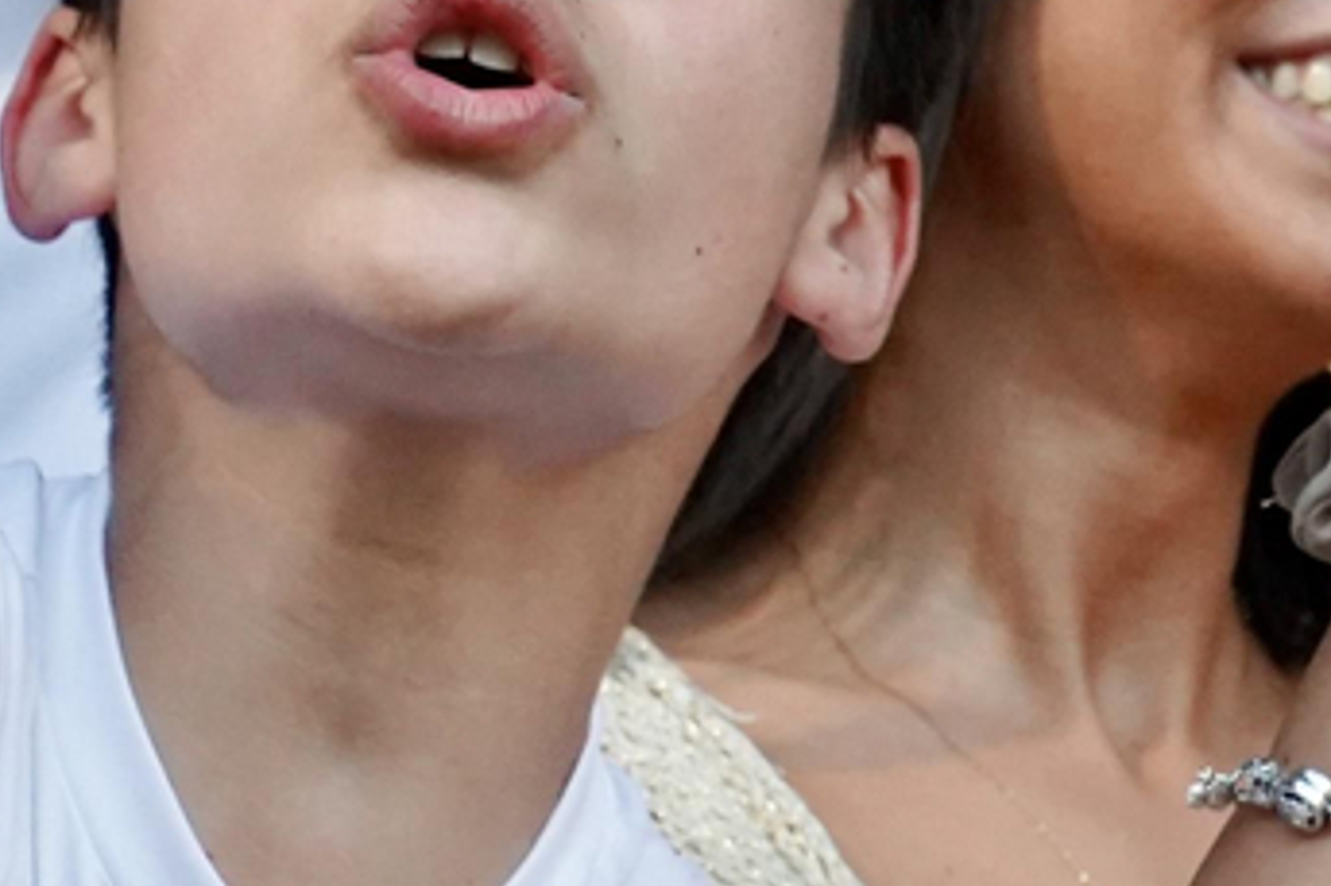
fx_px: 22541
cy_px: 787
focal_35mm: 610
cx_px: 3273
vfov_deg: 2.3
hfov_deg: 3.3
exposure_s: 1/500
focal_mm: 105
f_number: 5.6
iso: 4000
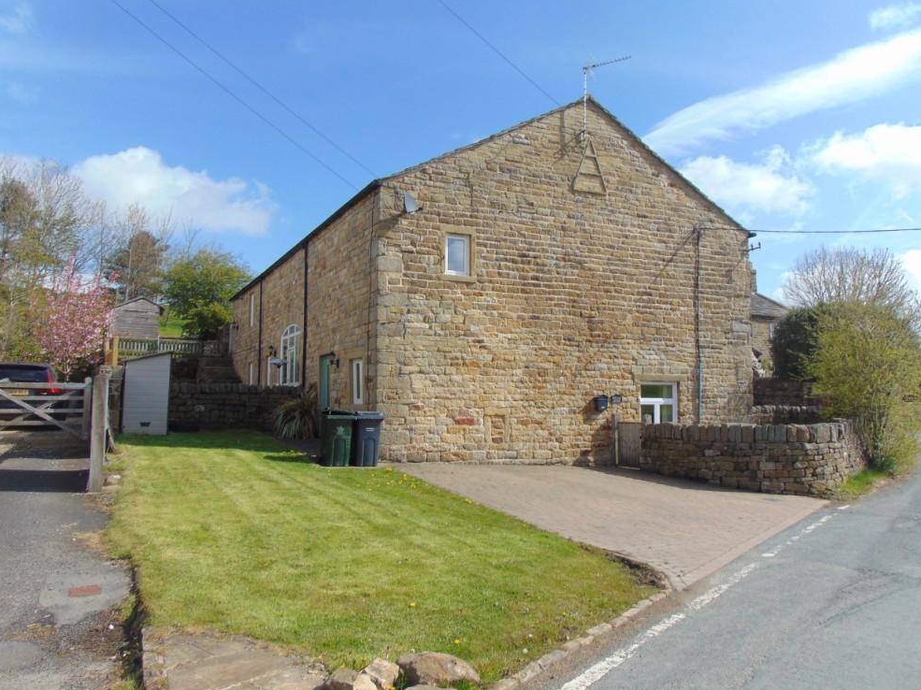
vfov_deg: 53.0
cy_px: 336
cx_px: 467
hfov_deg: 67.3
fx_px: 692
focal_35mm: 26
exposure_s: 1/250
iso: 80
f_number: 7.7
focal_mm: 4.5
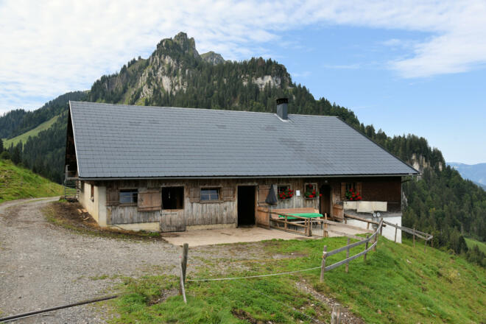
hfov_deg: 58.7
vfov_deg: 41.1
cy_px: 162
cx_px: 243
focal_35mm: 32
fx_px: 432
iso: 200
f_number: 9
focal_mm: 32
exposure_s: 1/320
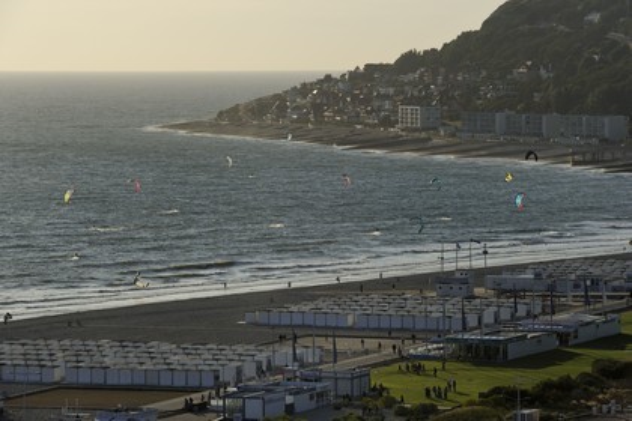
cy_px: 210
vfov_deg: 7.8
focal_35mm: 175
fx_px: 3072
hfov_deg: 11.7
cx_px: 316
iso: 200
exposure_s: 1/500
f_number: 11
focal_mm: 175
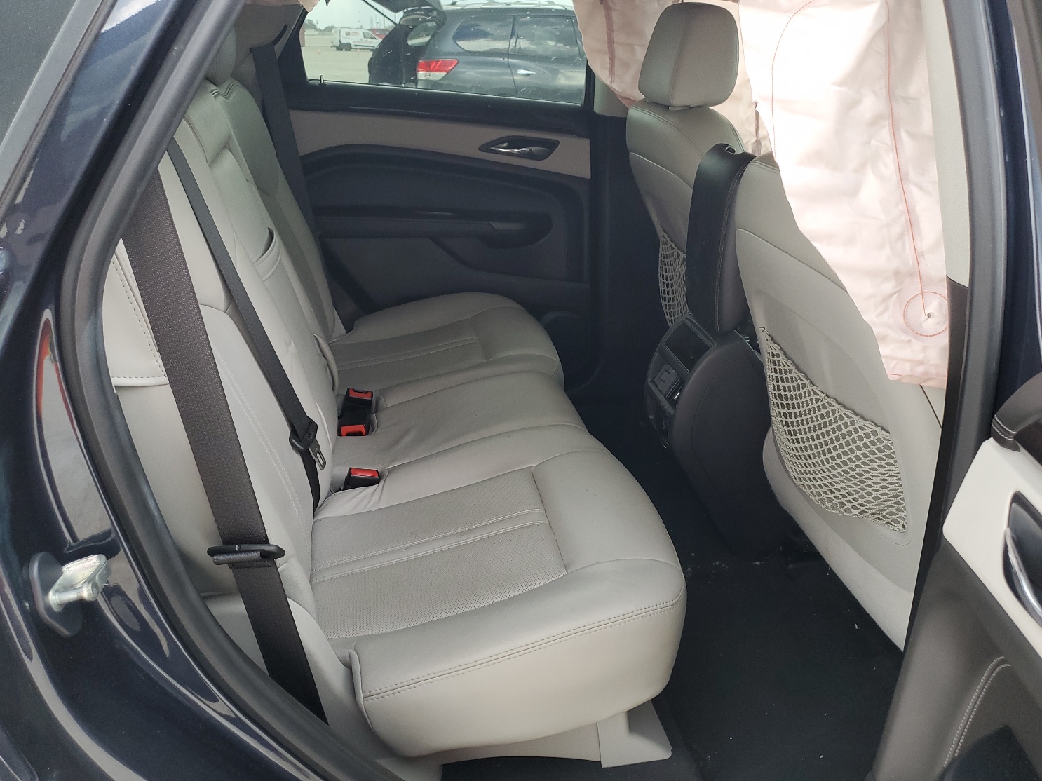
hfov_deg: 63.4
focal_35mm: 28
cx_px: 555
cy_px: 369
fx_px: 843
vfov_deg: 49.7
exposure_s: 1/120
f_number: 1.5
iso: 75
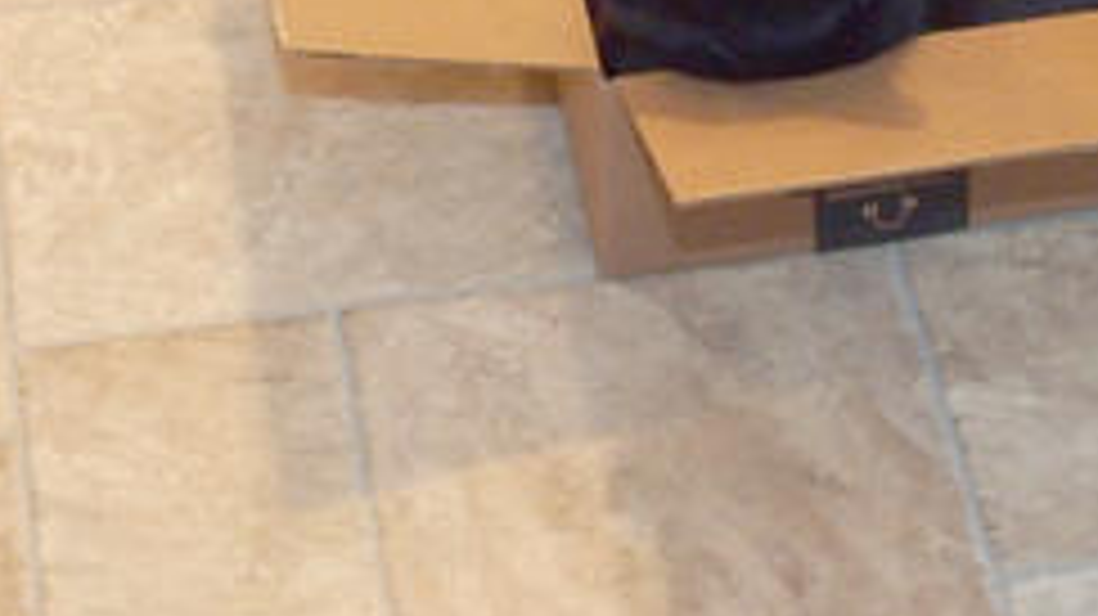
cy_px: -76
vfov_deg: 7.8
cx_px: 810
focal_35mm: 155
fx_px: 4511
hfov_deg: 13.8
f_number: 2.8
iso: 800
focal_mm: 14.5
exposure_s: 1/60
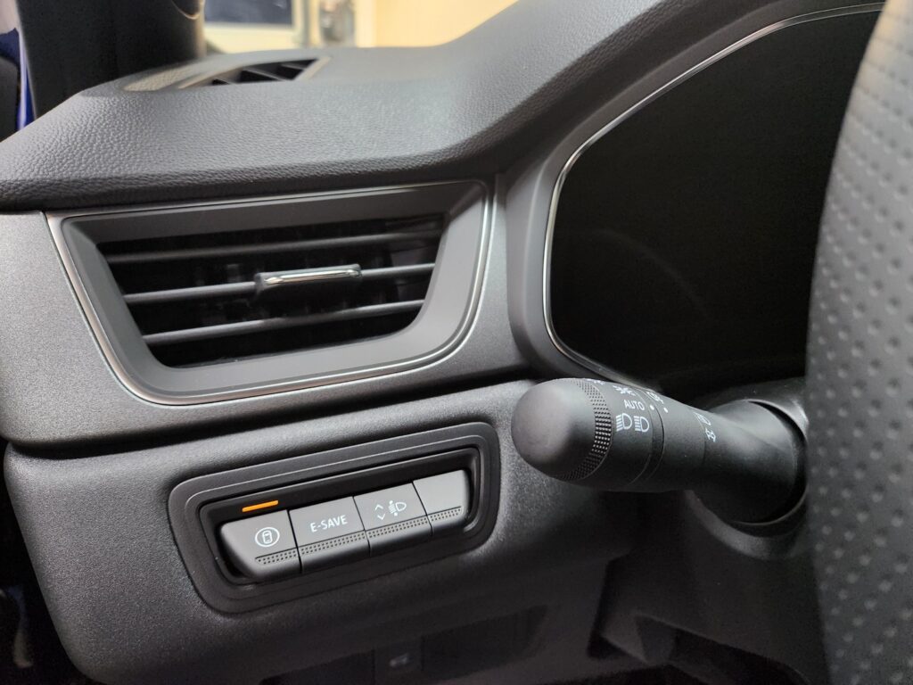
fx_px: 607
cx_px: 456
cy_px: 342
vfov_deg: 58.9
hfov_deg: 73.9
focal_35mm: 23
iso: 800
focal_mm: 5.4
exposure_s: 1/100
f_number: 1.8
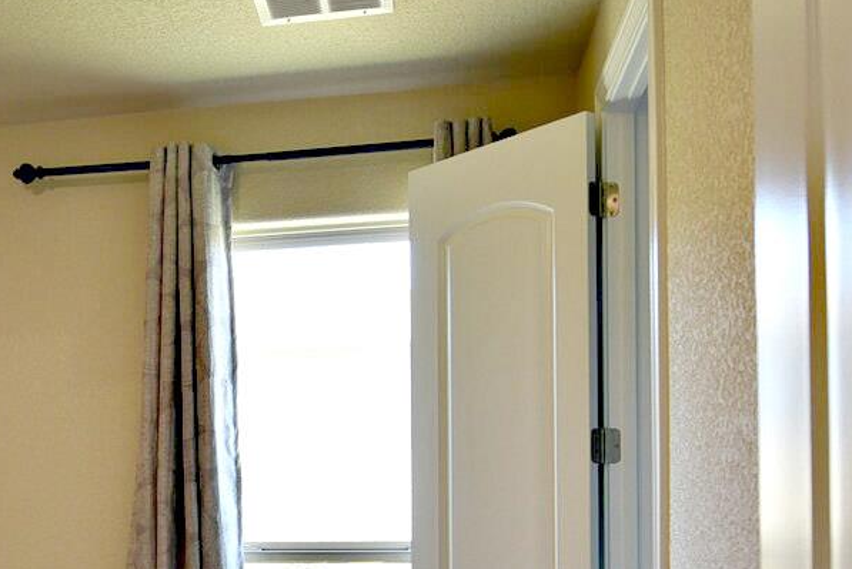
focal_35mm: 48
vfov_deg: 26.9
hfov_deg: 39.2
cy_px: 534
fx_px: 1137
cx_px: 146
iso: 400
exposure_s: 1/60
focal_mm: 14
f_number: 4
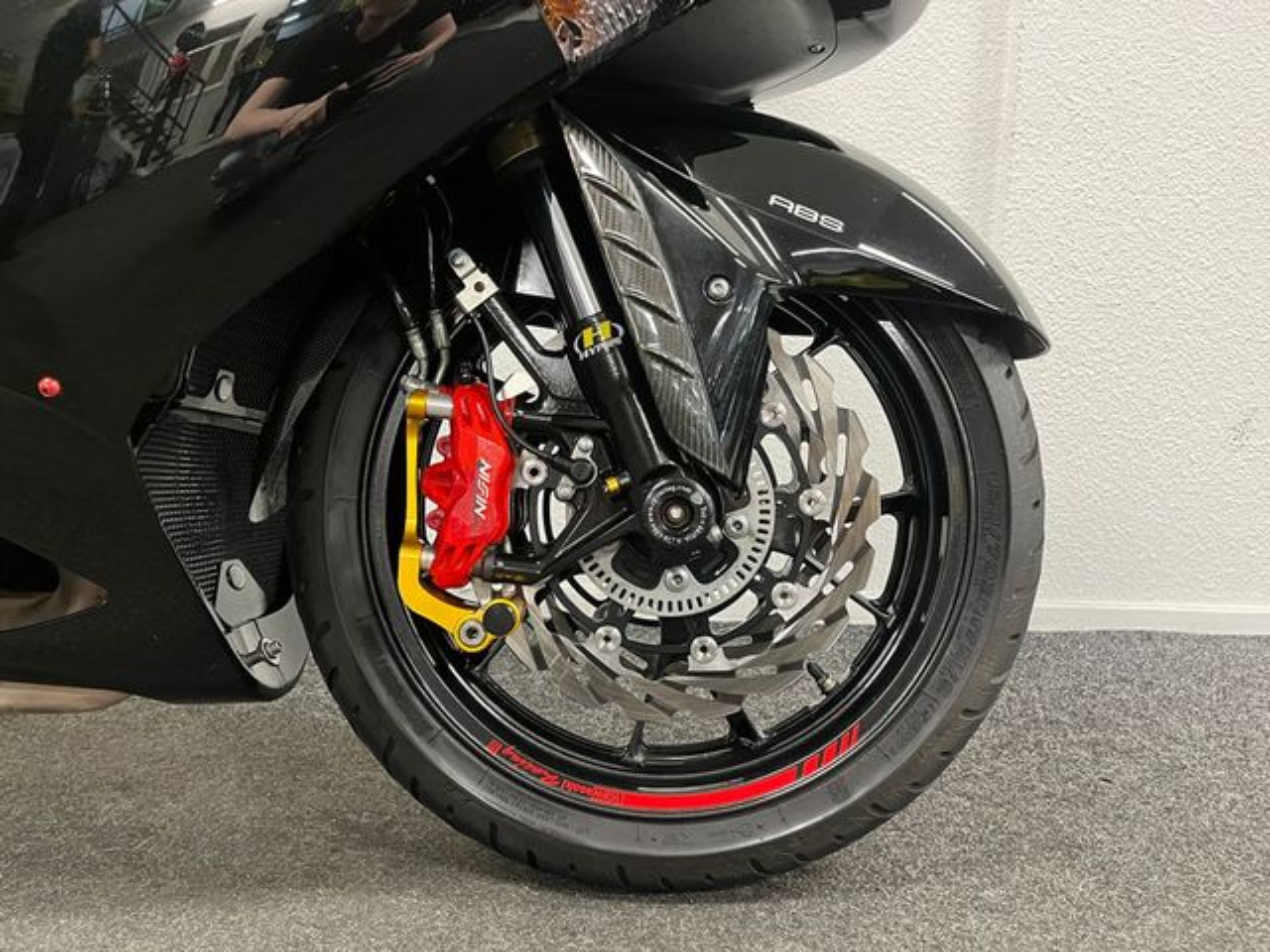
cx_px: 635
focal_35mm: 26
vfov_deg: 53.1
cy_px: 476
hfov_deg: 67.3
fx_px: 954
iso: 500
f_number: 1.6
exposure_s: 1/50
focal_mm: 5.1
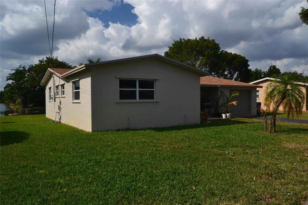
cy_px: 102
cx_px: 154
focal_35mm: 27
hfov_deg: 67.4
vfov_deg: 47.9
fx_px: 231
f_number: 10
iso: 400
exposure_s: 1/320
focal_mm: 18
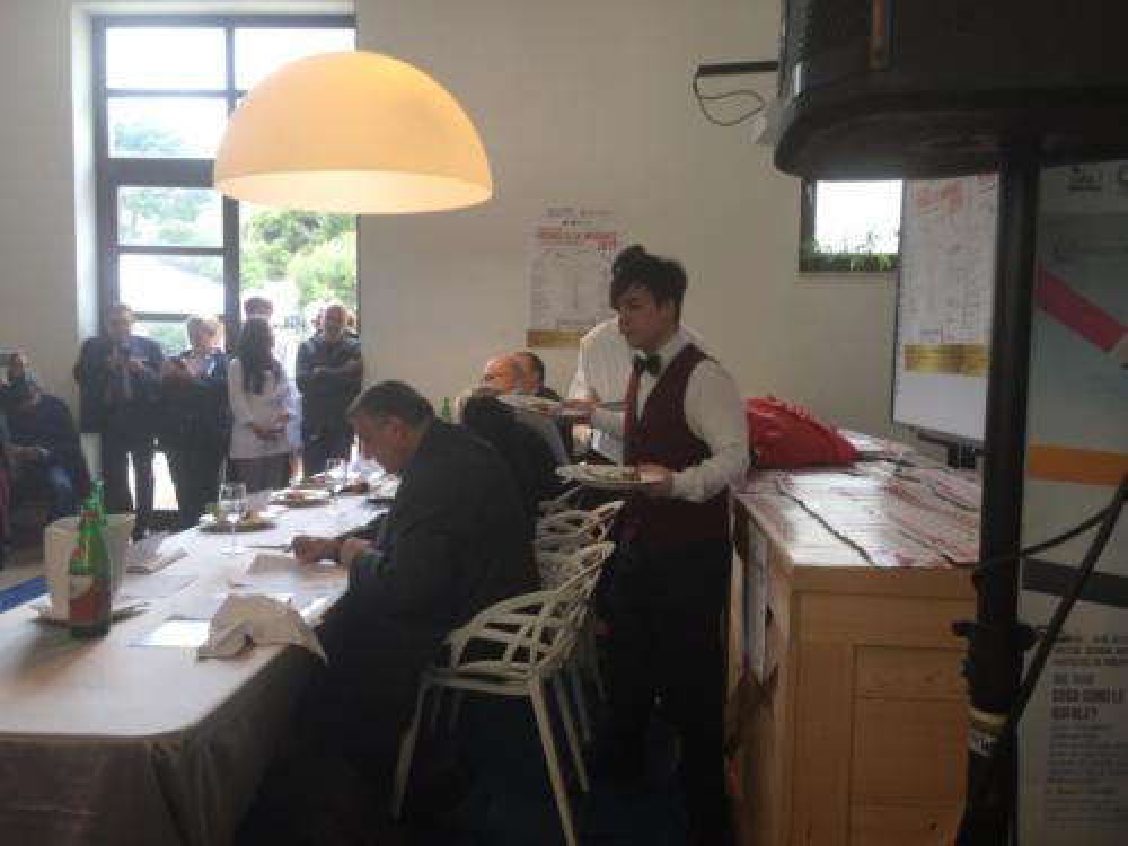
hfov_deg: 61.7
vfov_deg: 48.2
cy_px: 423
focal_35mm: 29
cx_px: 564
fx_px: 945
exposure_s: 1/50
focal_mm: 4.15
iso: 32
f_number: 2.2
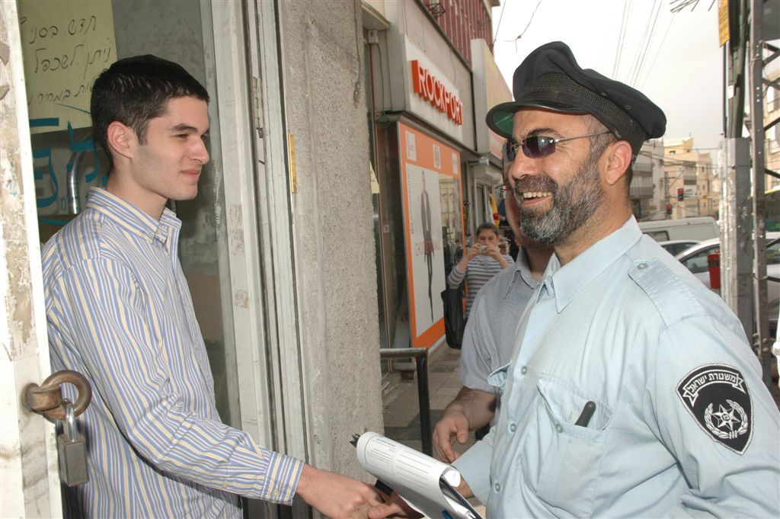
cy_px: 260
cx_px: 390
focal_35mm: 33
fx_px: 714
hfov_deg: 57.3
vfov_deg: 39.9
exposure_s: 1/400
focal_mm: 22
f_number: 10
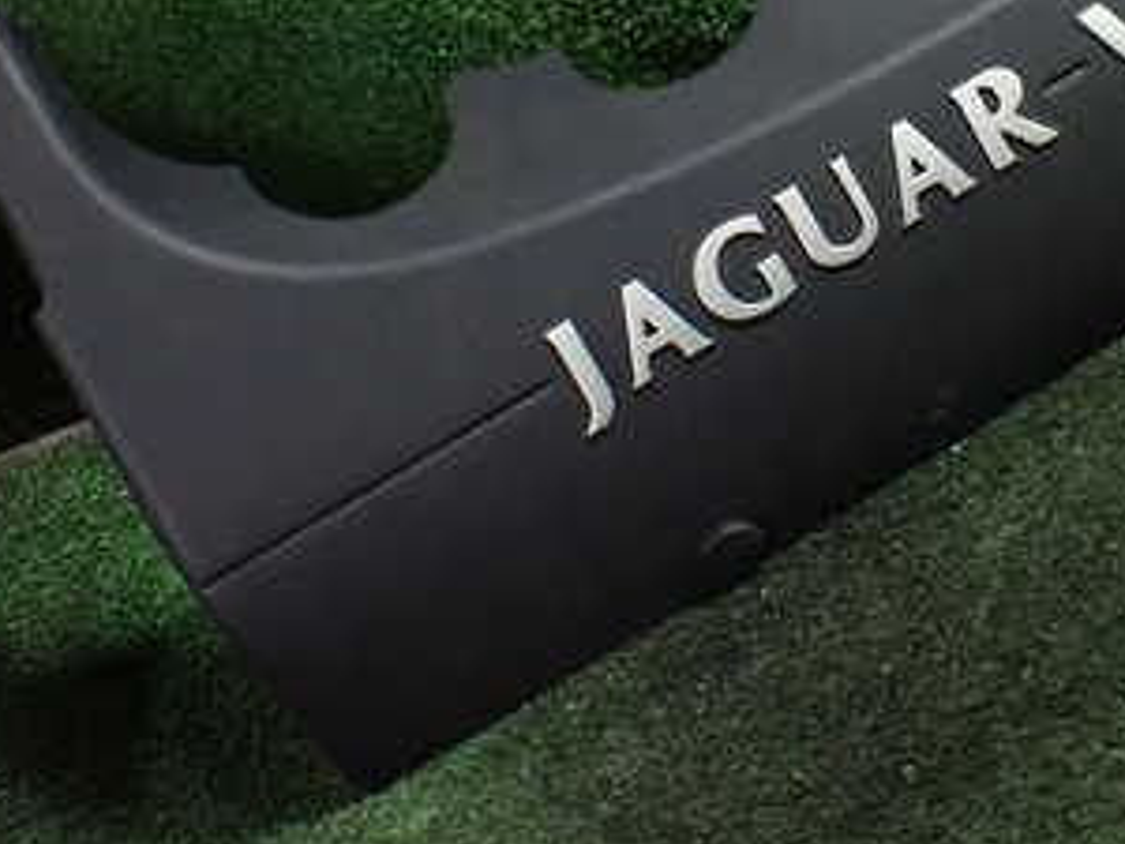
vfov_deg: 23.6
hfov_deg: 31.4
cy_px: 53
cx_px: 892
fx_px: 1950
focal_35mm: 60
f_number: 2.3
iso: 800
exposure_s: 1/100
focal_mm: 5.4
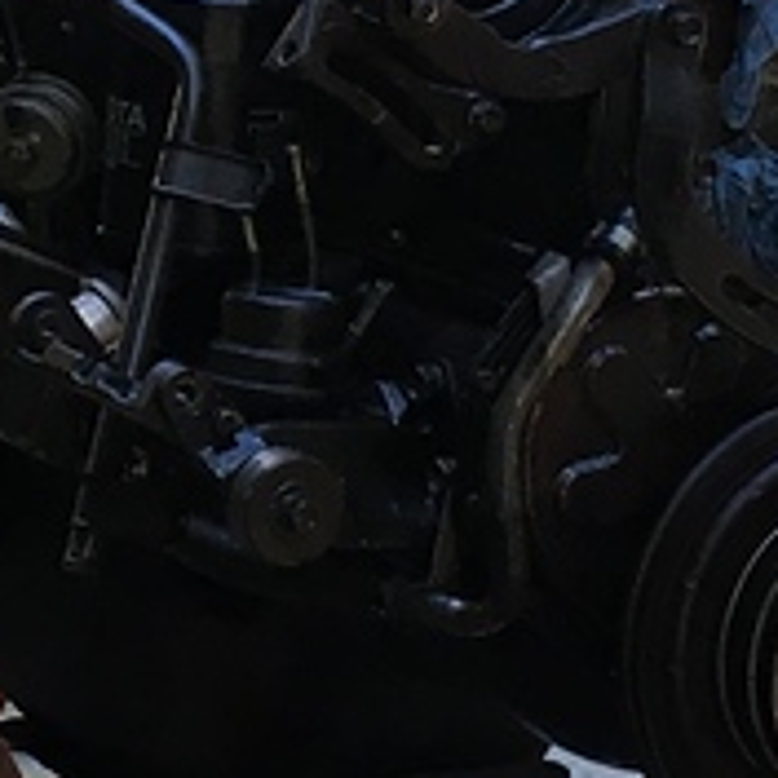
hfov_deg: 9.2
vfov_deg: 9.3
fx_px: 4730
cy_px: -66
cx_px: -278
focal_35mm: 186
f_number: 2.2
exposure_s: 1/40
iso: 25
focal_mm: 4.15
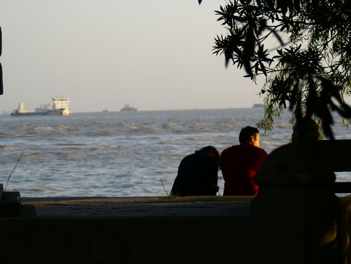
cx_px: 189
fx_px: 1243
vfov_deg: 12.1
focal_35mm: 123
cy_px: 132
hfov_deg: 16.1
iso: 100
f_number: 6.3
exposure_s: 1/160
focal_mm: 75
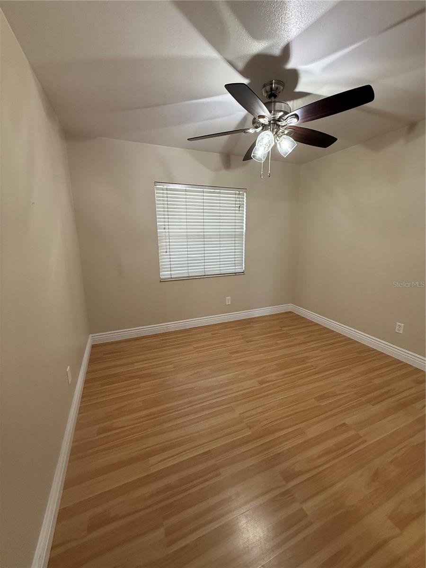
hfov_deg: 85.7
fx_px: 230
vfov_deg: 102.1
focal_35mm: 14
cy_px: 284
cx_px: 213
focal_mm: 2.22
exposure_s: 1/120
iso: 320
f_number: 2.2
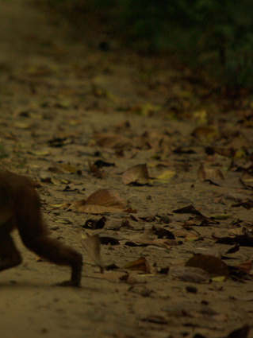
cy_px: 169
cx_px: 6
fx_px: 10588
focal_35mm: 1087
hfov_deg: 1.4
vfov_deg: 1.8
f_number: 6.7
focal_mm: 500
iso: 800
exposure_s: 1/500
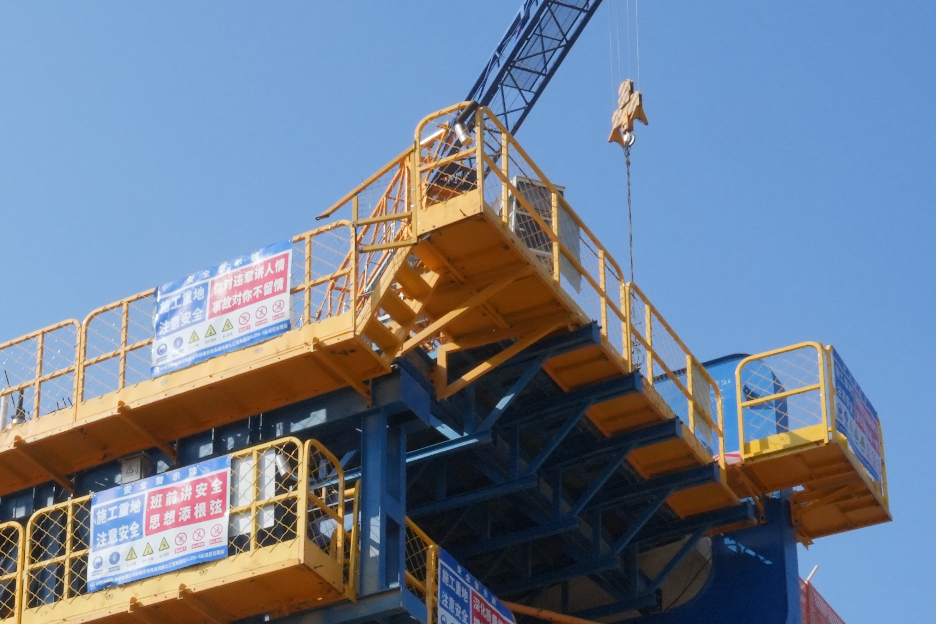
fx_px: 2184
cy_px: 707
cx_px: 193
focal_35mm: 84
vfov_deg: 15.8
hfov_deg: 23.8
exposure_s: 1/250
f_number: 22
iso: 800
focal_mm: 24
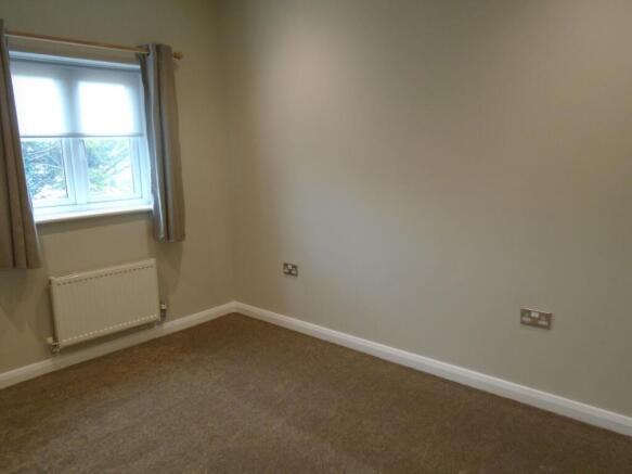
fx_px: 475
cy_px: 237
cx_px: 316
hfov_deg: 67.3
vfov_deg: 53.0
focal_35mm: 26
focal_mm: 4.6
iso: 250
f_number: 3.2
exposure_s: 1/30
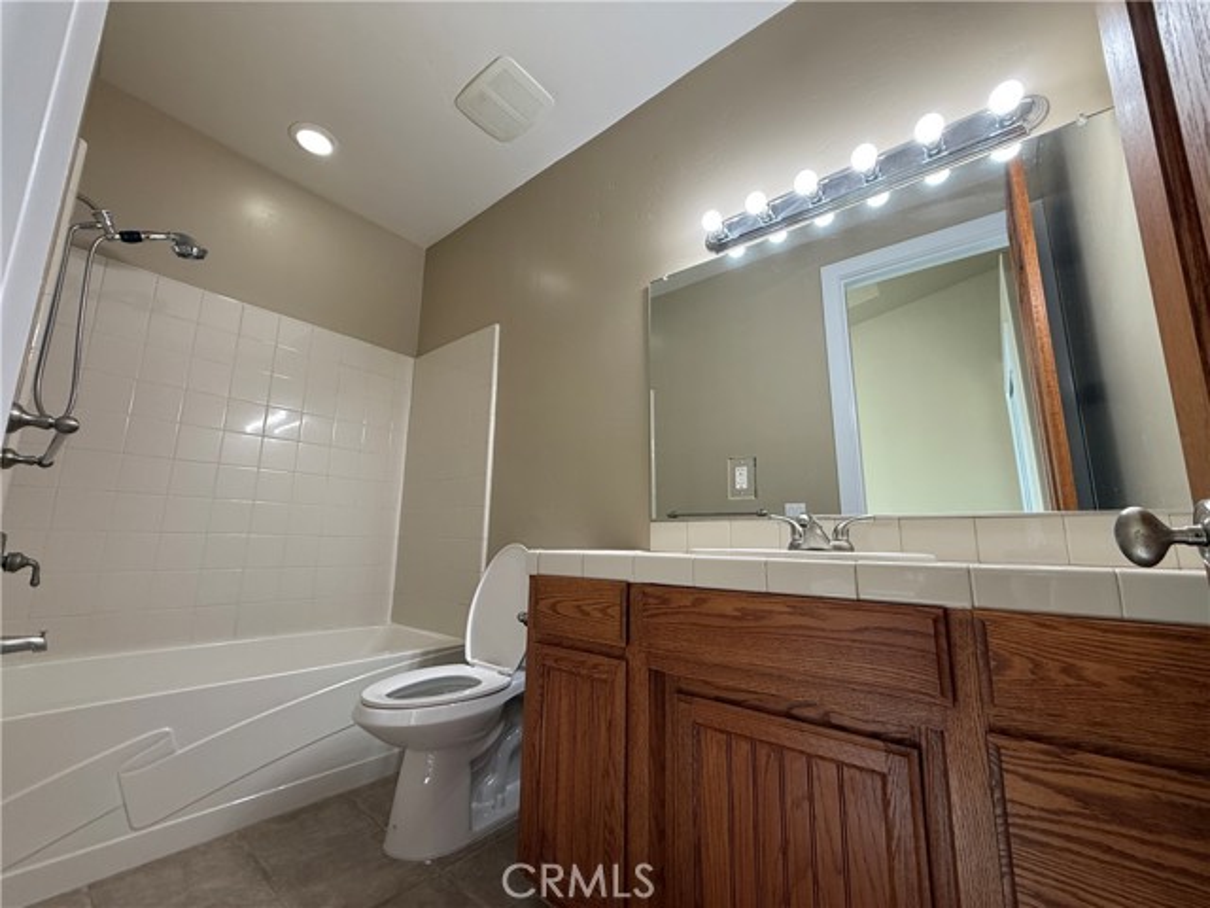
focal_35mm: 14
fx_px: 489
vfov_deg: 85.7
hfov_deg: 102.1
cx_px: 605
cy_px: 454
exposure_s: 1/120
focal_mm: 2.22
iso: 200
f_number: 2.2
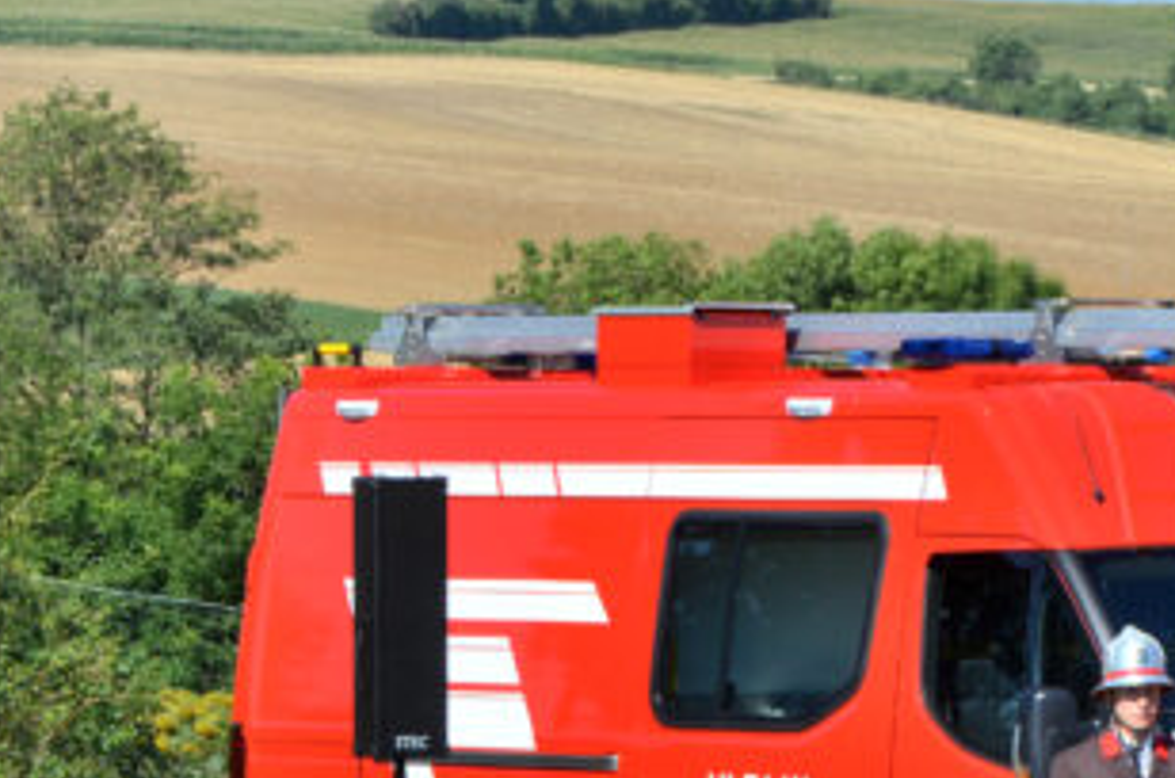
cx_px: 923
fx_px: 11205
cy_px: 898
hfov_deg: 6.0
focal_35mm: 344
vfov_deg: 4.0
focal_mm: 92
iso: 200
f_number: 10
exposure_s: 1/400
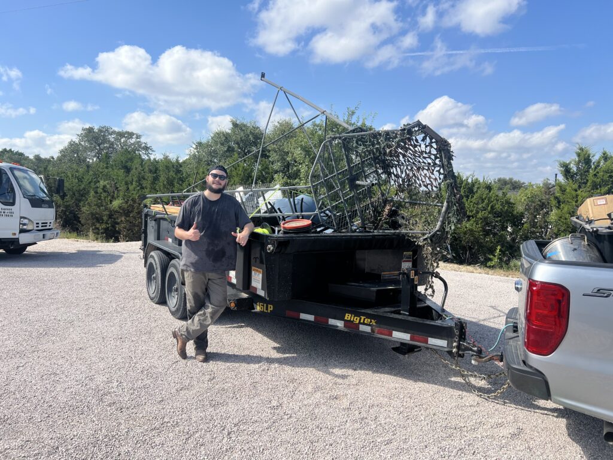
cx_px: 306
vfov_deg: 53.1
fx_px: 460
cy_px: 230
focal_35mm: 26
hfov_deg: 67.3
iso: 50
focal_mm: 5.7
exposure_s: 1/3968
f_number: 1.5
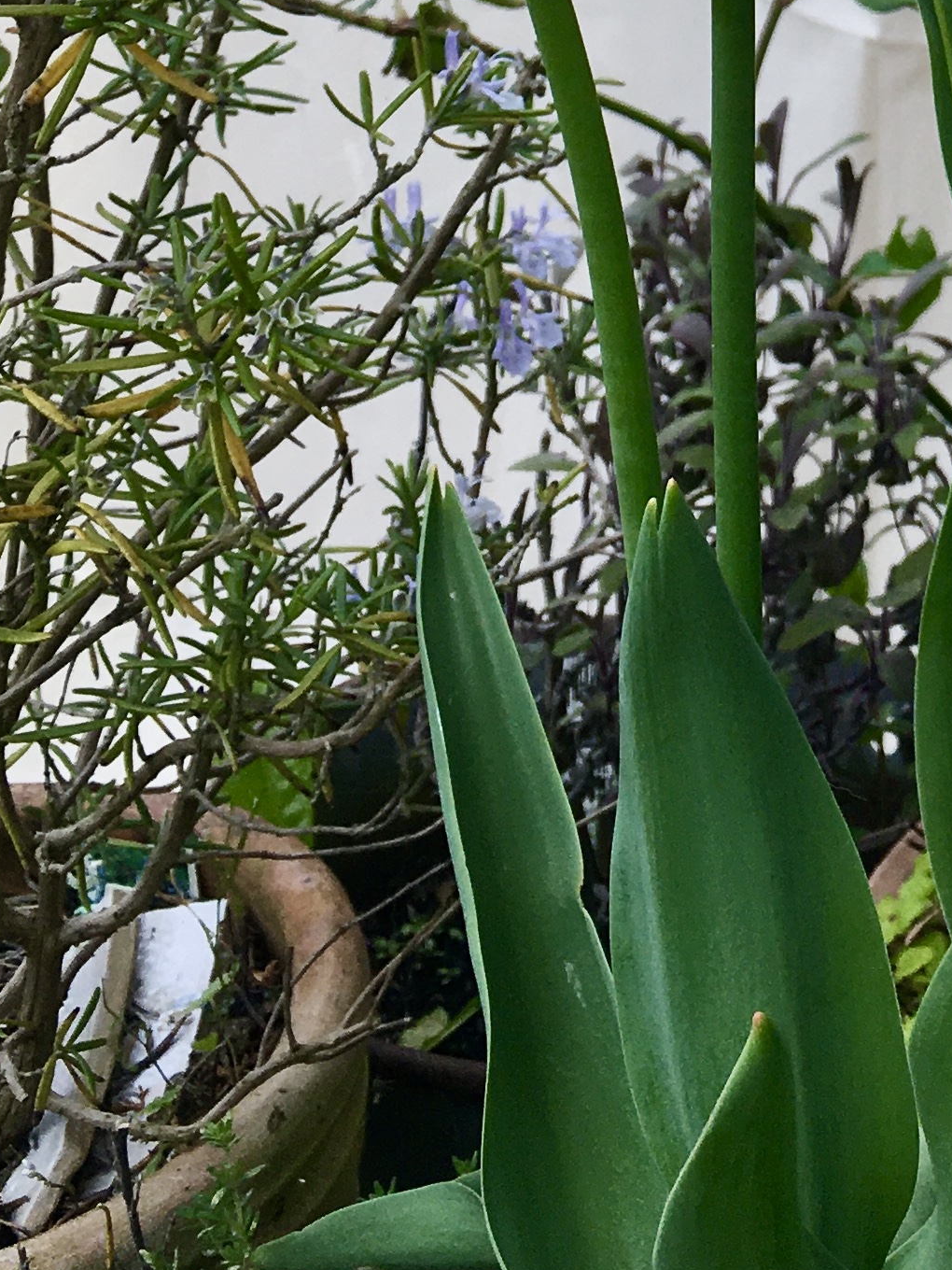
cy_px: -483
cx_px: 1029
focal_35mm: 86
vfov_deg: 20.4
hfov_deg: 16.7
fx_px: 3154
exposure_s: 1/379
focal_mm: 4.15
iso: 25
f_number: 2.2
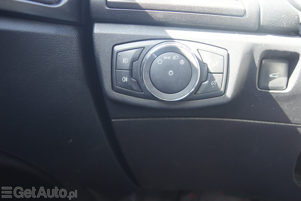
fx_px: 326
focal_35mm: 39
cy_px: 100
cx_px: 150
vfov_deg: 34.2
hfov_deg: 49.6
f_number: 4
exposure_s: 1/40
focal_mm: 26
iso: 500
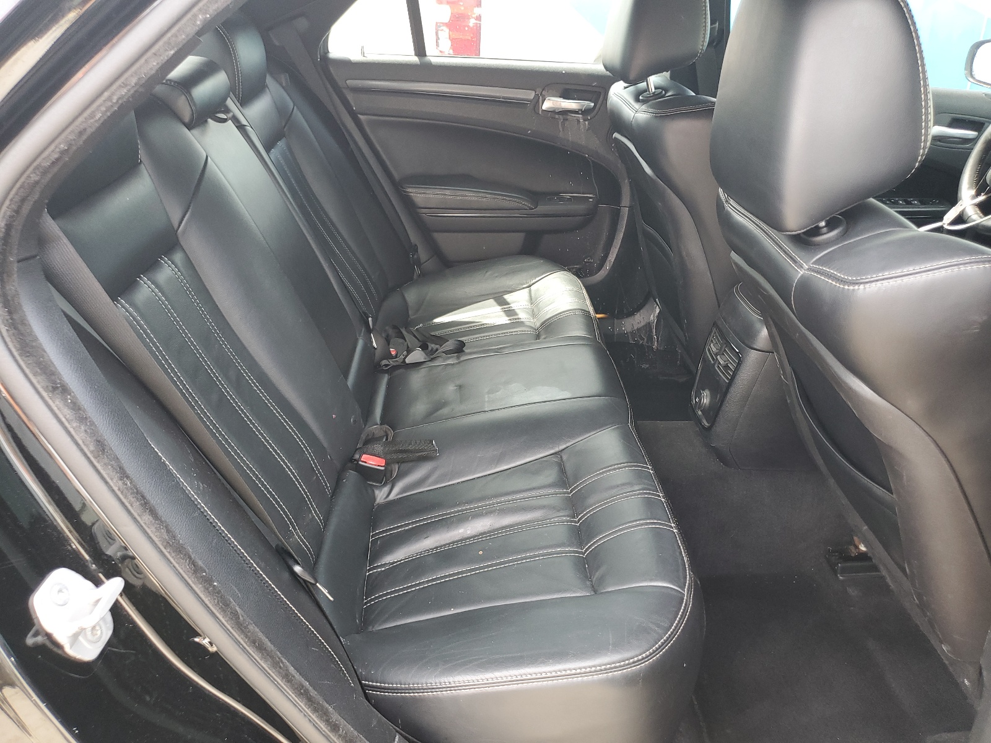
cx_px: 496
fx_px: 744
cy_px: 372
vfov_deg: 53.1
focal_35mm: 26
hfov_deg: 67.3
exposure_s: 1/120
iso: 80
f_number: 1.5
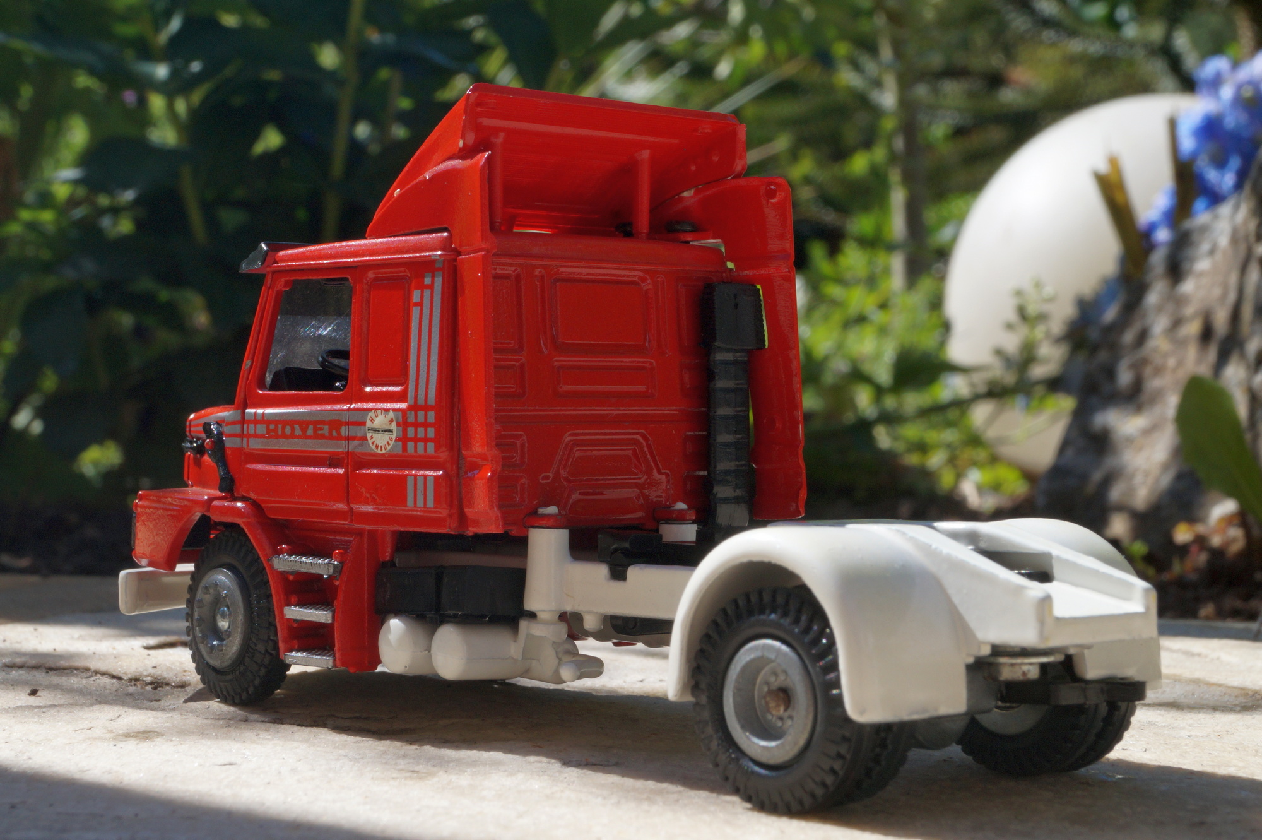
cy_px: 420
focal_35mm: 68
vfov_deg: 20.1
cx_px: 631
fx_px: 2365
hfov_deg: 29.9
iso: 250
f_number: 22
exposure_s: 1/80
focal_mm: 45
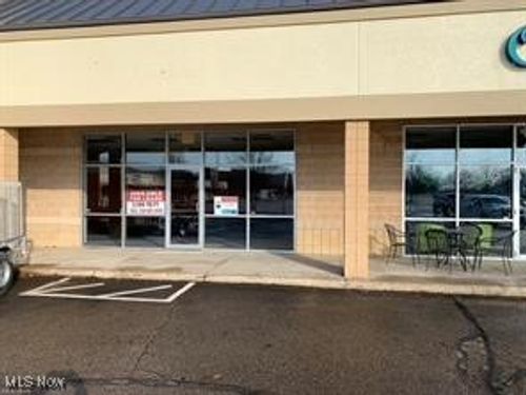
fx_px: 395
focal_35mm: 26
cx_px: 263
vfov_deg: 53.1
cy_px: 198
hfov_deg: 67.3
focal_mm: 4.25
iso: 25
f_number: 1.8
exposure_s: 1/1266
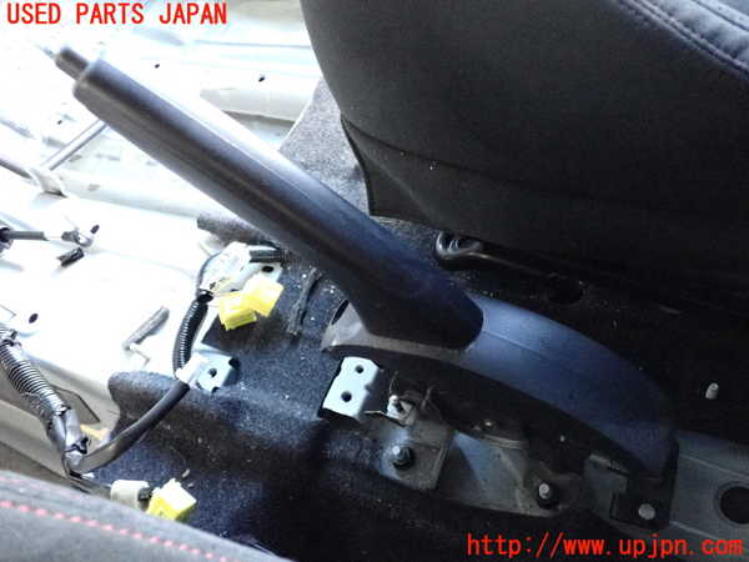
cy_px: 281
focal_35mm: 30
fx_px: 649
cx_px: 374
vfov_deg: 46.8
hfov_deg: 60.0
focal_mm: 5.4
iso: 4000
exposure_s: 1/125
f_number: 2.3
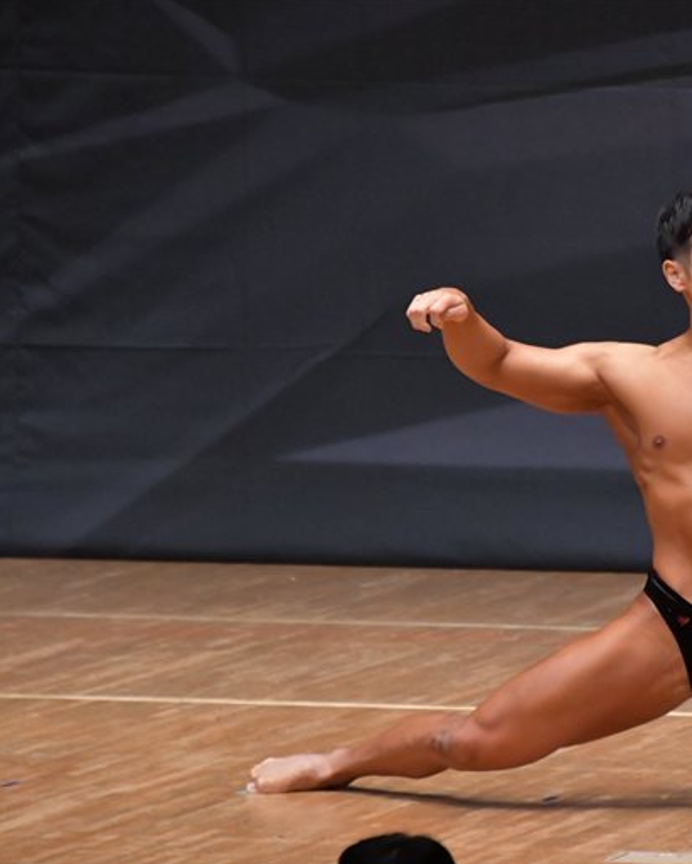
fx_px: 13582
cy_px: 433
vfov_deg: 3.6
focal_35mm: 531
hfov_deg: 2.9
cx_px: 610
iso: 6400
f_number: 5.6
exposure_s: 1/400
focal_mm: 250
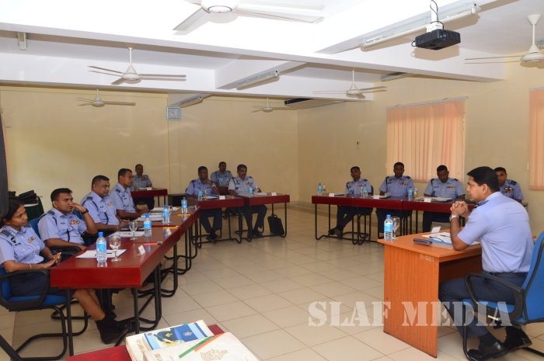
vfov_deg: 47.8
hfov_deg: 67.4
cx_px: 272
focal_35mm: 27
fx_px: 408
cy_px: 180
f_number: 8
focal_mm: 18
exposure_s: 1/125
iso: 800
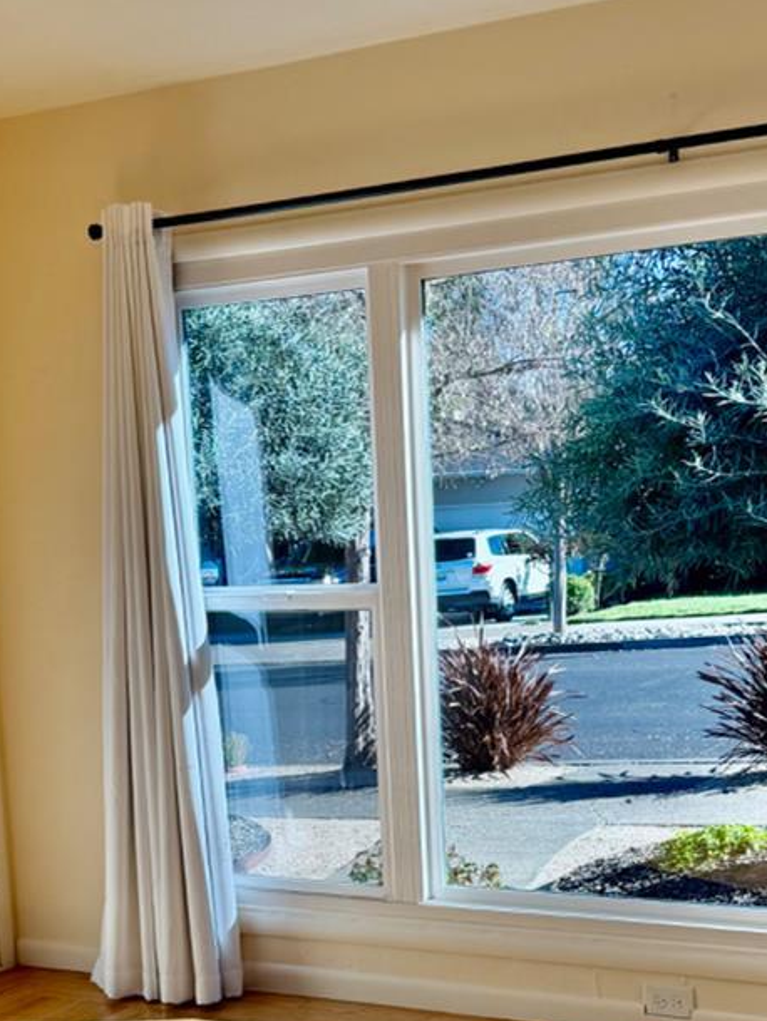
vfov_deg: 32.1
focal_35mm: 59
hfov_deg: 24.8
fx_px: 1742
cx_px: 289
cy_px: 767
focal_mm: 6.76
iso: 80
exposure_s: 1/2110
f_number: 1.78
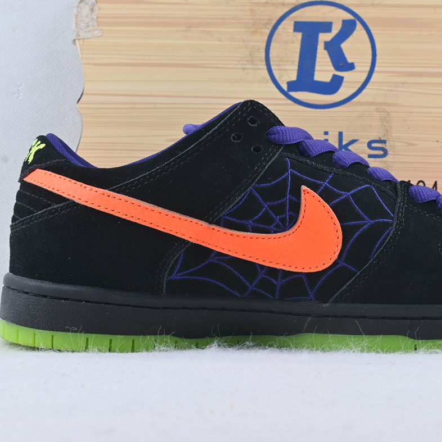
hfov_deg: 24.5
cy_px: 221
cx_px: 302
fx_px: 1011
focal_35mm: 70
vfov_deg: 24.7
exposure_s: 1/13
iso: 100
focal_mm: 36
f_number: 10
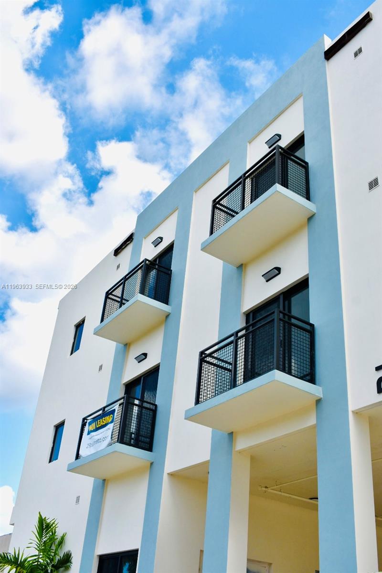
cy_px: 286
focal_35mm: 38
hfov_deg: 35.5
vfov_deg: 51.3
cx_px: 191
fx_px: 597
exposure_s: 1/500
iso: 125
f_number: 8
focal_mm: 25
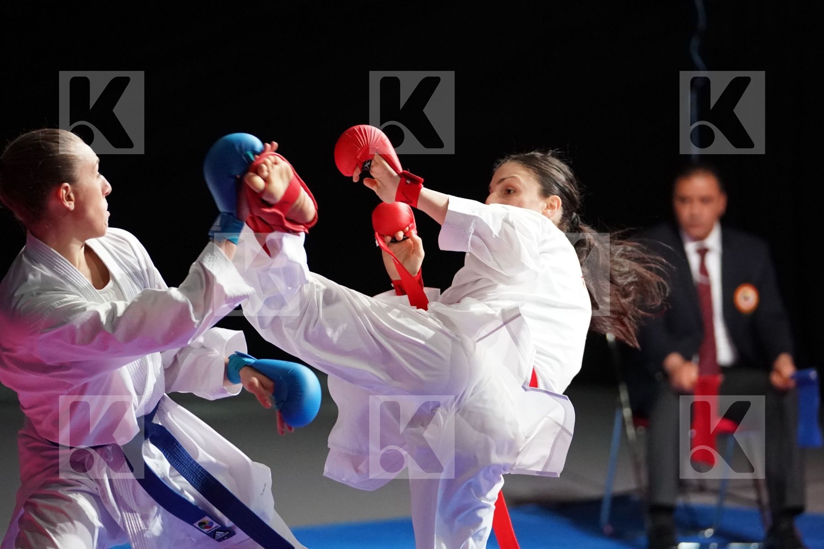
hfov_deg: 8.7
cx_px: 412
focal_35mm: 237
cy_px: 274
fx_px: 5424
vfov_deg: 5.8
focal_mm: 158
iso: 6400
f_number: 2.8
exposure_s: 1/1000
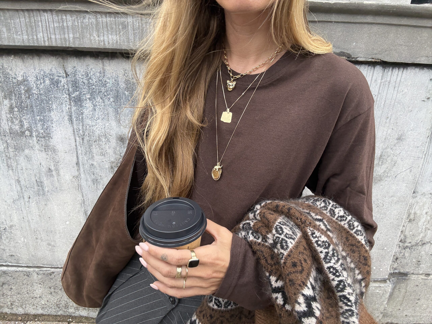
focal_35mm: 23
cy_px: 162
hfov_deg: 73.9
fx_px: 287
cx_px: 216
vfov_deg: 58.9
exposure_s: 1/121
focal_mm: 2.69
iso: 40
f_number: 1.9
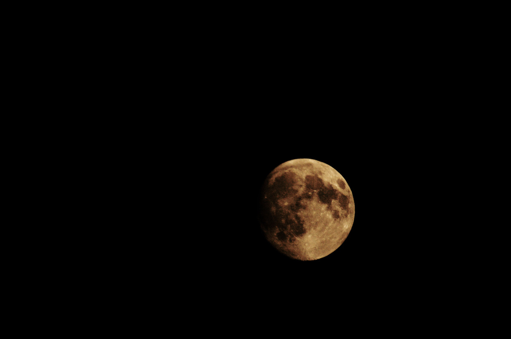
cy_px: 170
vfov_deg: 1.8
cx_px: 256
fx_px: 10633
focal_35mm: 750
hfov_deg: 2.8
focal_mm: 500
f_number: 29
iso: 1600
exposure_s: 1/60
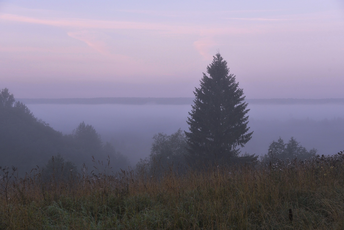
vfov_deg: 23.4
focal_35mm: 58
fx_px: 554
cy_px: 115
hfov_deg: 34.5
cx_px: 172
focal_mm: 58
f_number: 6.3
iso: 320
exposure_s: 1/200
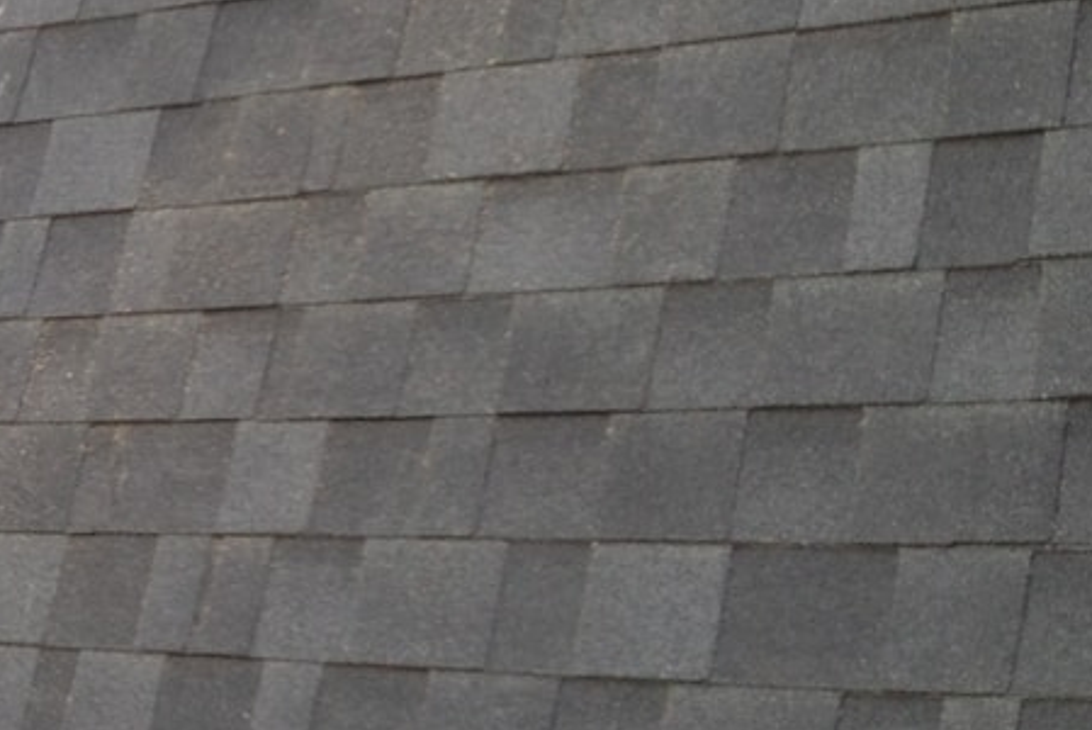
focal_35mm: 108
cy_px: 185
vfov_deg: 12.7
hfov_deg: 17.6
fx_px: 3278
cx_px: -385
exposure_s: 1/40
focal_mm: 4.28
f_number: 2.4
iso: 80
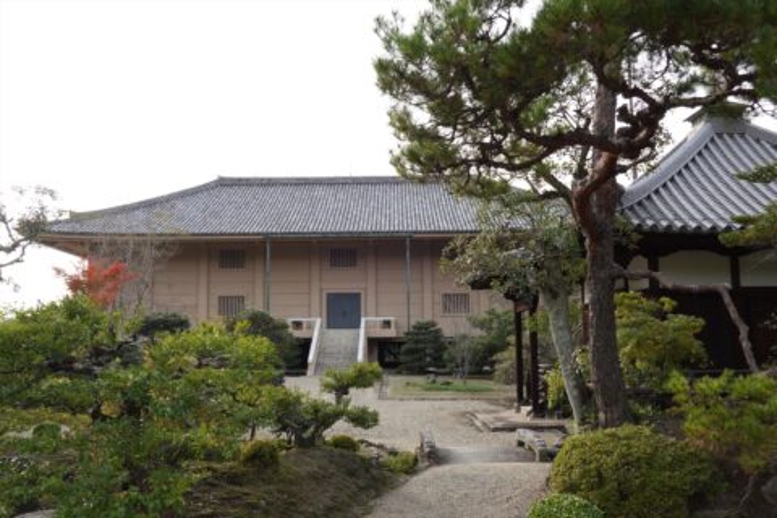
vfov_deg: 38.9
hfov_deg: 55.8
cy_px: 259
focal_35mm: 34
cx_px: 388
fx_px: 734
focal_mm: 12.66
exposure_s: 1/320
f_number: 4
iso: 160
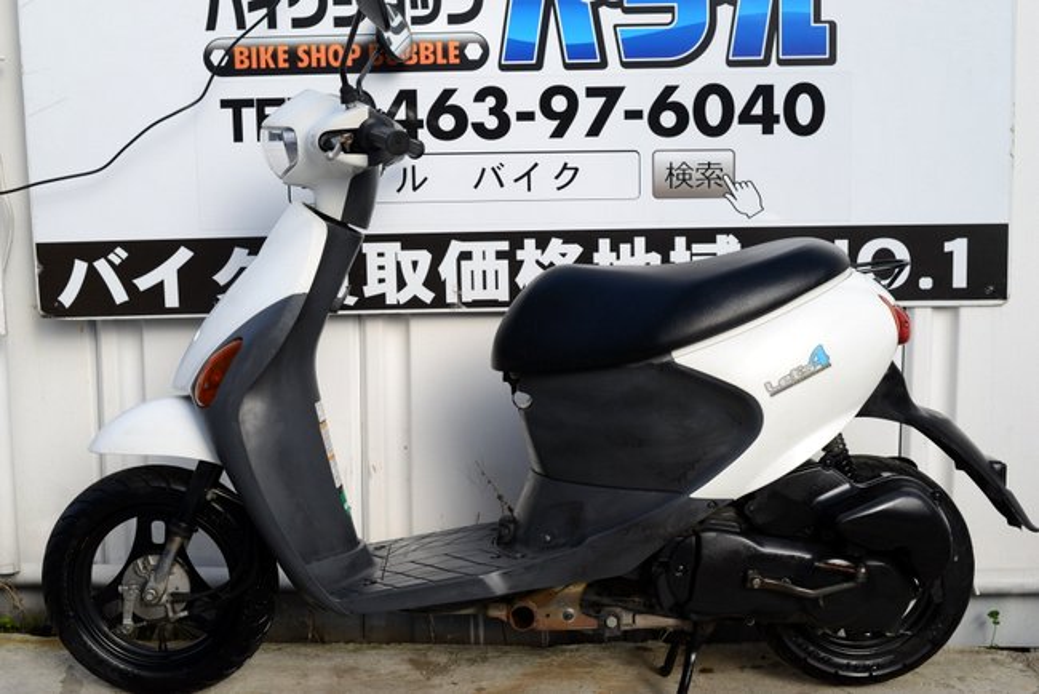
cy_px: 347
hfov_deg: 39.6
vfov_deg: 27.0
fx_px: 1444
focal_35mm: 50
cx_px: 520
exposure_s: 1/125
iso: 100
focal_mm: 50
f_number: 5.6
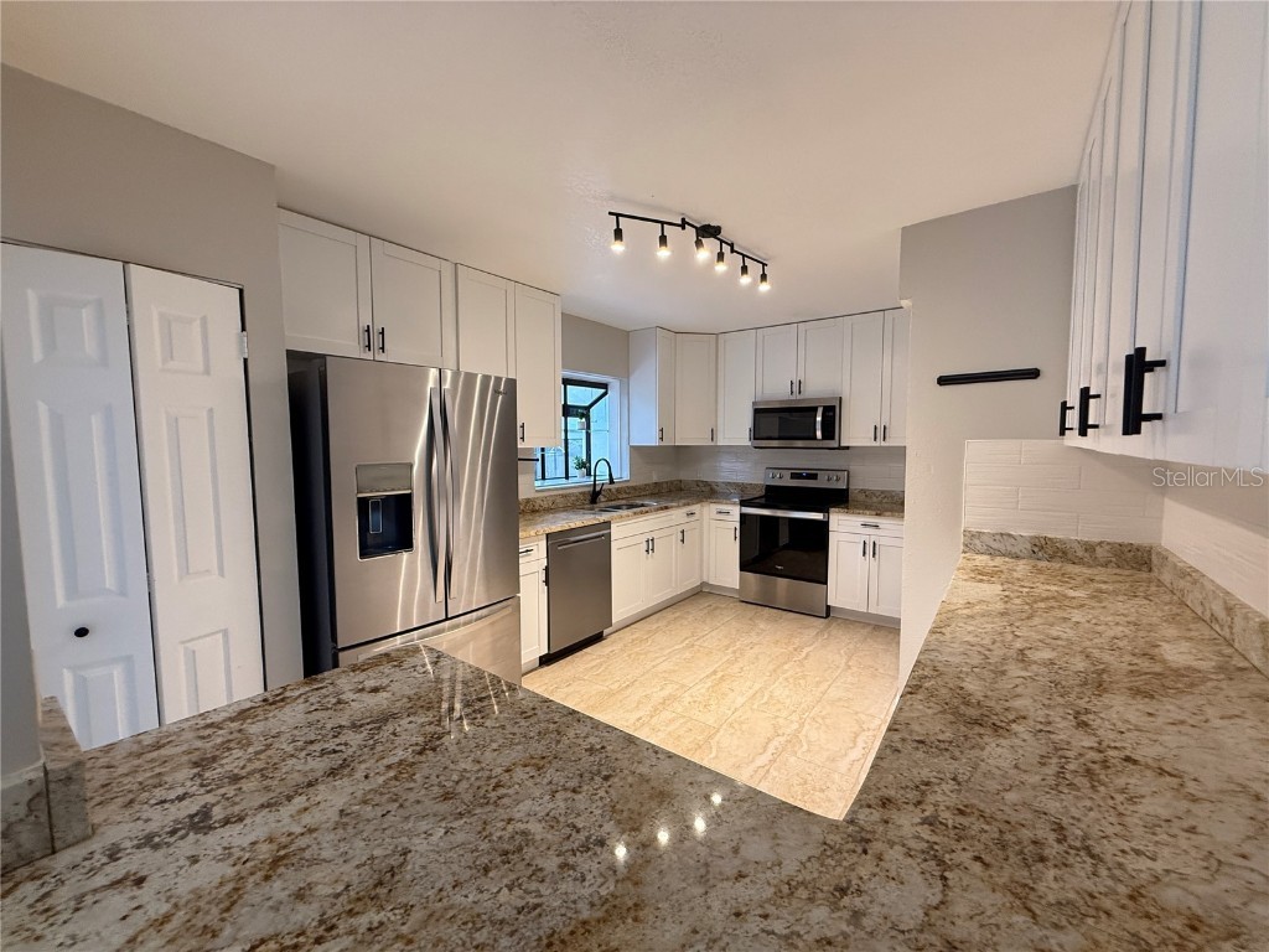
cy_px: 476
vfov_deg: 85.7
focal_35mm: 14
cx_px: 634
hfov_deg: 102.1
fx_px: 513
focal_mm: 2.22
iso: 200
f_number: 2.2
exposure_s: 1/60
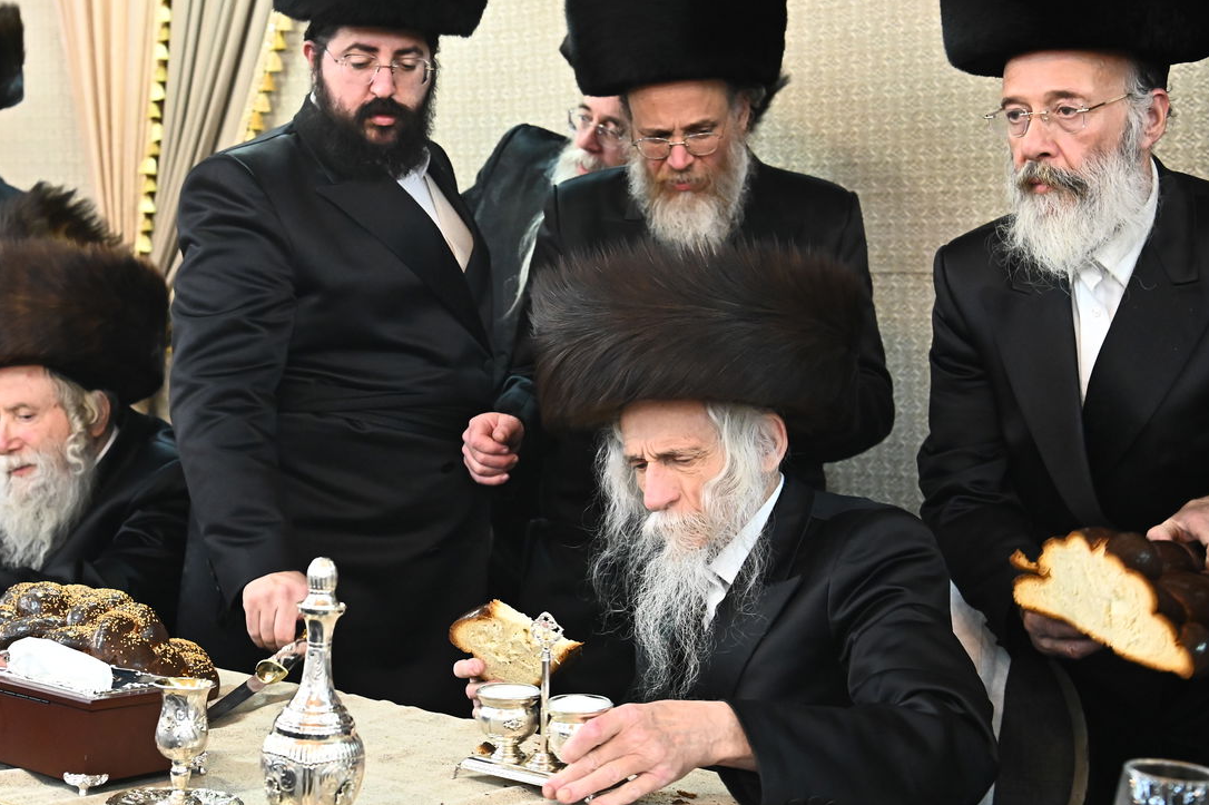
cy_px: 364
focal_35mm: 58
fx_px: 1947
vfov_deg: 23.4
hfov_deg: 34.4
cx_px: 490
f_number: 4.5
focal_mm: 45
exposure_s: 1/200
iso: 5000
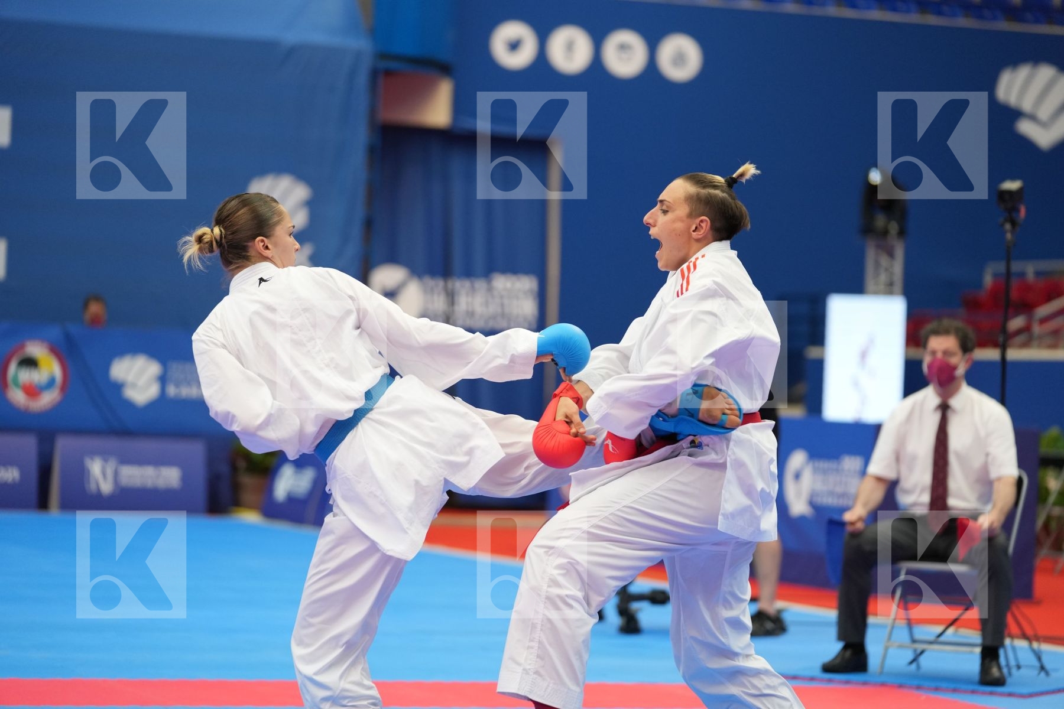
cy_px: 354
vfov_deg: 11.0
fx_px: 3694
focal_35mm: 125
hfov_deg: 16.4
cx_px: 532
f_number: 2.8
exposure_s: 1/1000
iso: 1600
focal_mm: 125
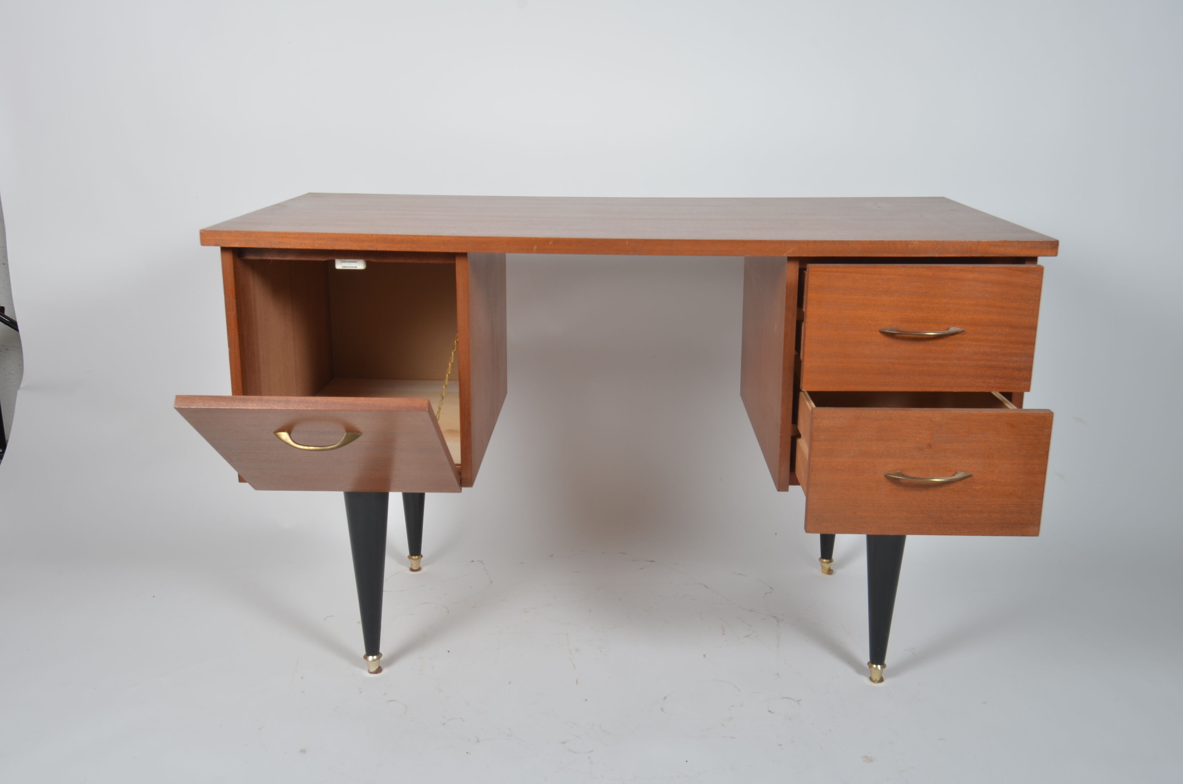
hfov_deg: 53.2
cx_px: 592
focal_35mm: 36
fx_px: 1181
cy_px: 392
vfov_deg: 36.7
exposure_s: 1/125
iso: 100
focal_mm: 24
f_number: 11
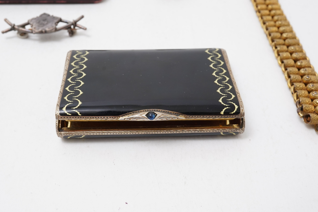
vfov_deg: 29.9
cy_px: 106
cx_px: 159
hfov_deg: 43.6
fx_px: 397
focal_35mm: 45
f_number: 18
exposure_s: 1/125
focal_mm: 30
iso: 500
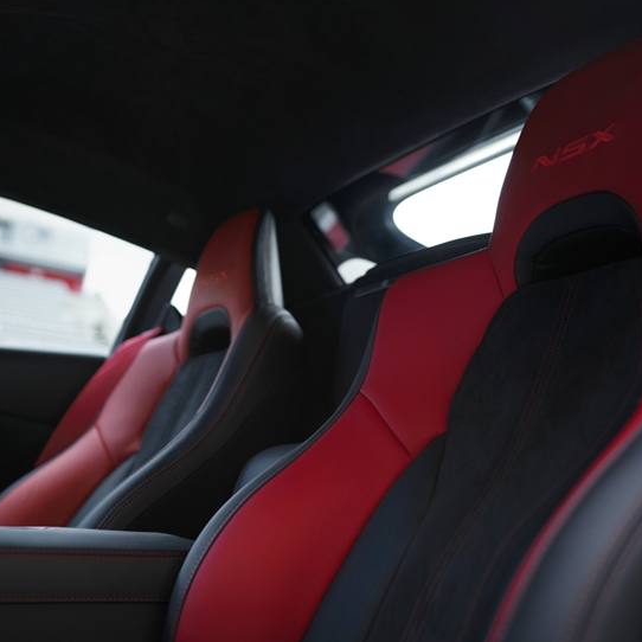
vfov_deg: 37.6
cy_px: 319
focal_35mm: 45
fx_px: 944
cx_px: 296
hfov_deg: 37.5
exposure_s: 1/800
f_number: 2
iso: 100
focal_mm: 35
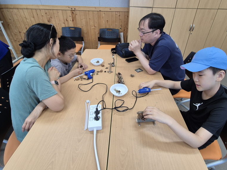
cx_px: 118
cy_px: 74
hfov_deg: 94.4
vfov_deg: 77.8
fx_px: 105
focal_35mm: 16
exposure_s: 1/60
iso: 100
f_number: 2.2
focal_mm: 2.2
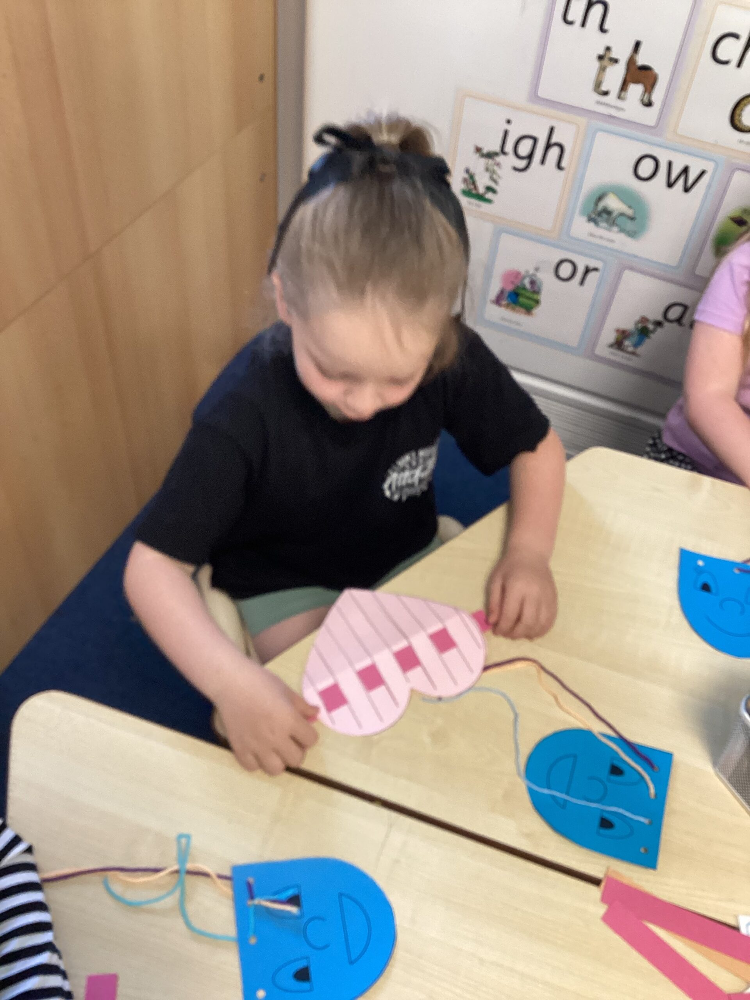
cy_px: 500
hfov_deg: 45.4
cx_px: 375
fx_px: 896
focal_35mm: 31
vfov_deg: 58.4
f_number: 2.4
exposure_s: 1/50
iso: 100
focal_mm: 3.3
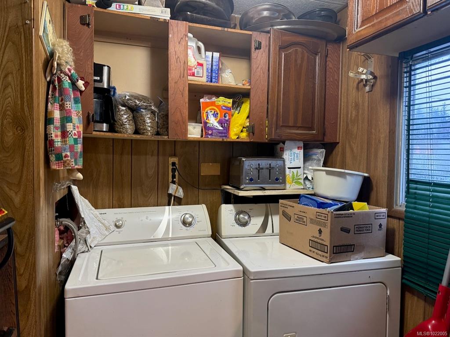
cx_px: 225
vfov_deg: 56.8
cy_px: 168
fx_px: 312
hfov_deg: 71.6
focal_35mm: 24
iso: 400
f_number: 1.78
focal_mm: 6.76
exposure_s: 1/60
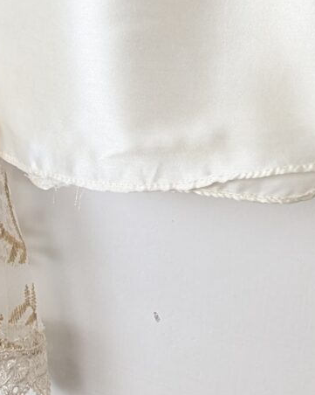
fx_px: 1551
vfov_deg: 12.6
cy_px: -408
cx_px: -118
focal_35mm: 133
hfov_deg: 11.2
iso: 62
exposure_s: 1/156
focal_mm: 6.81
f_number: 1.85
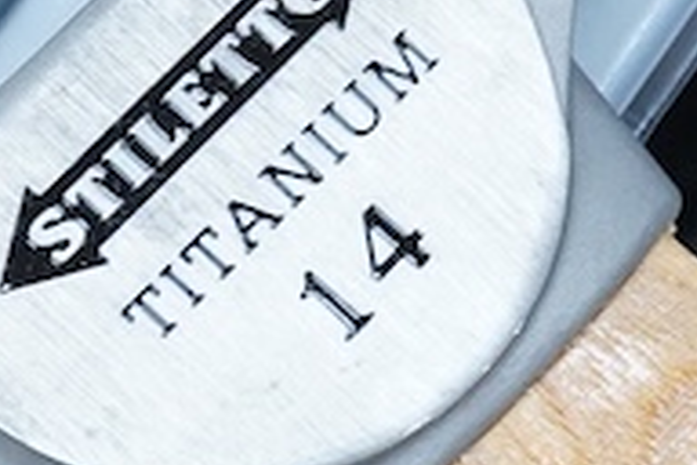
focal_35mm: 263
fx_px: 5092
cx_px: 365
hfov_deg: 7.8
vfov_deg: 5.2
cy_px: 185
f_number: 11
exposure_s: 1/100
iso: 2500
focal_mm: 30
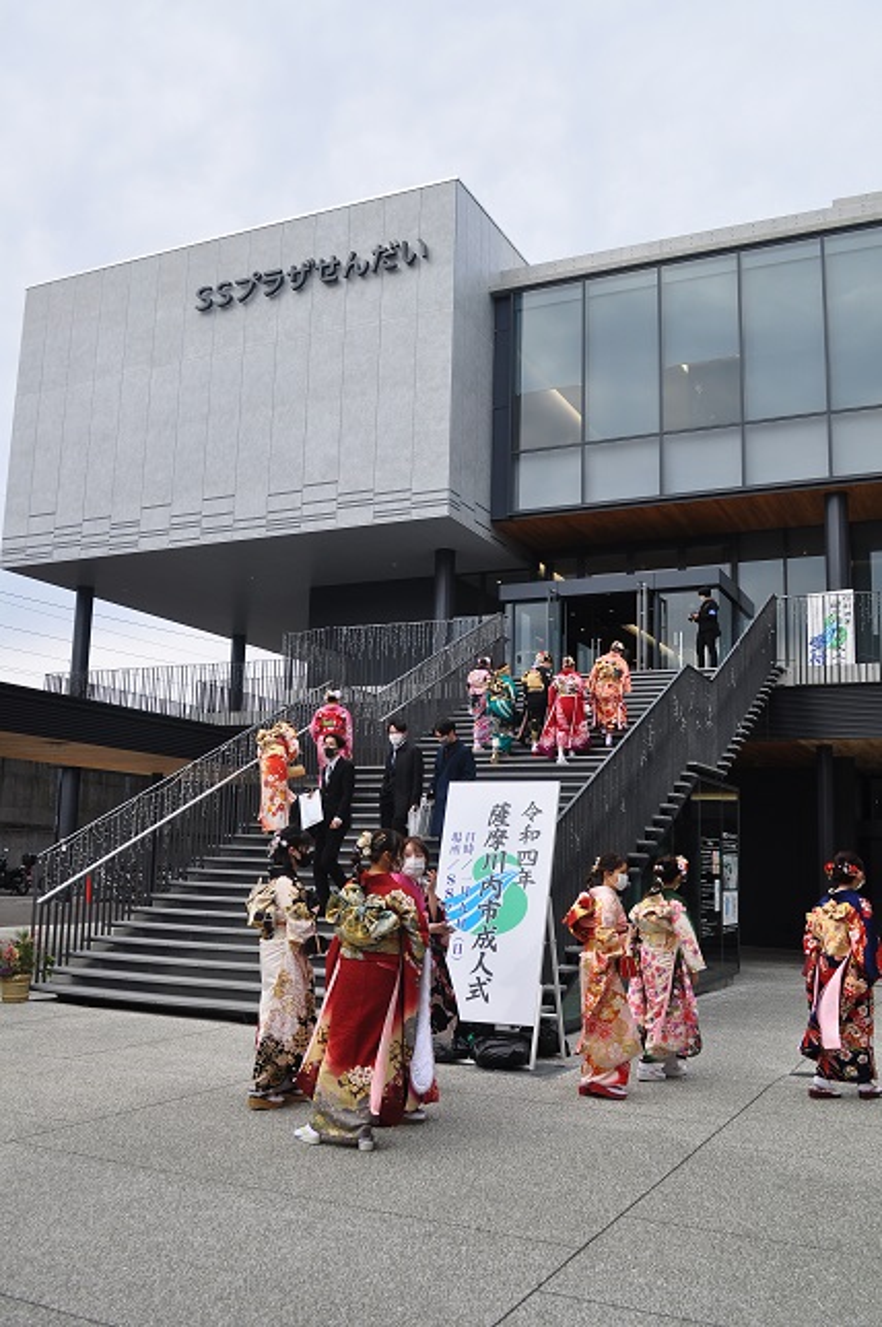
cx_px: 441
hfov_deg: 39.9
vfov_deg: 57.3
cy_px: 664
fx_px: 1215
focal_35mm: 33
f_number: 5.6
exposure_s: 1/320
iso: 200
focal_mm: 22
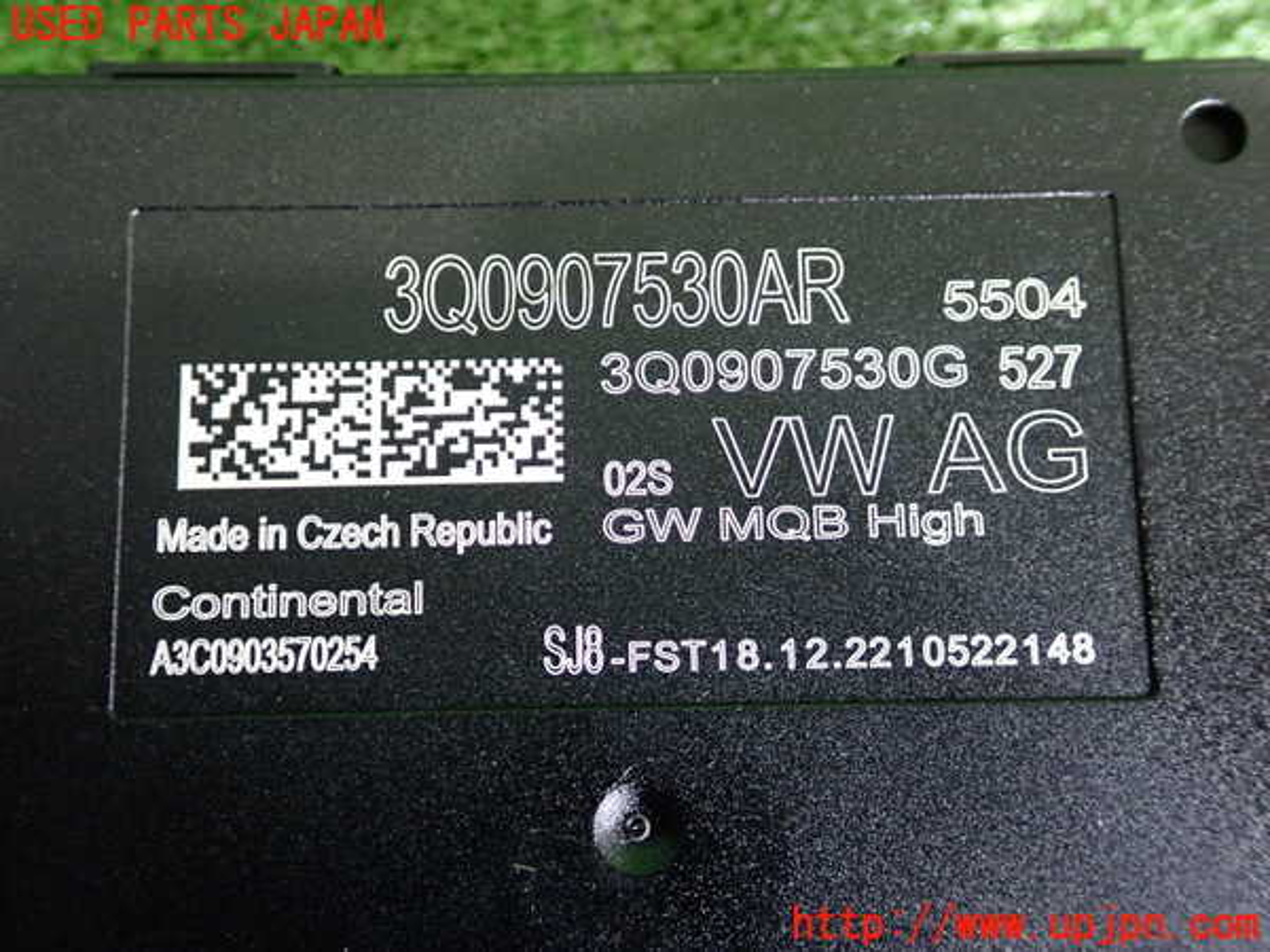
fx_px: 1394
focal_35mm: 38
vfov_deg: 37.7
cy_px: 476
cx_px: 635
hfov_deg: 49.0
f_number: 2.7
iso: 800
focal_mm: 6.83
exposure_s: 1/40
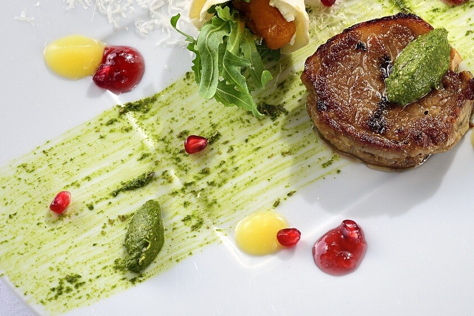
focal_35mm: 128
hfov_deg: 16.0
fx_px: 1686
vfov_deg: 10.7
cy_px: 100
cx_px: 303
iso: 100
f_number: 10
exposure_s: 1/100
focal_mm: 60
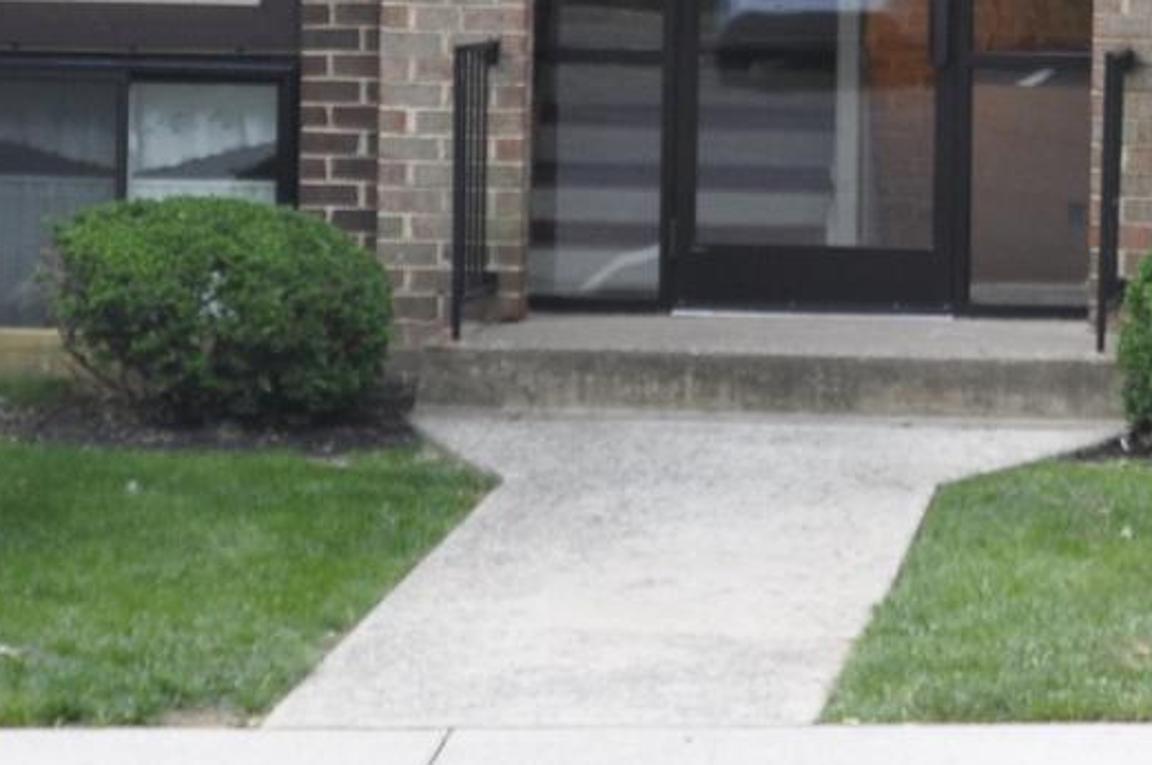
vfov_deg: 6.7
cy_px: -552
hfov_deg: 10.2
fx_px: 6422
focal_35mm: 201
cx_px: 891
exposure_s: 1/100
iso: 400
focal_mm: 34
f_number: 5
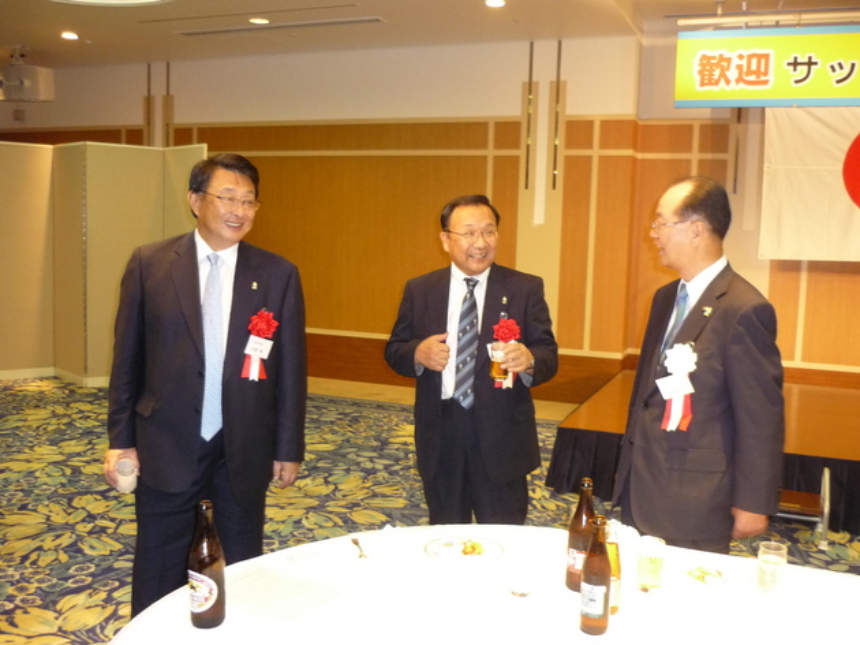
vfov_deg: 42.9
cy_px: 322
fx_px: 820
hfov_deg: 55.4
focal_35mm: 33
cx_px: 430
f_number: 2.8
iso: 320
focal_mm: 5.5
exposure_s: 1/30
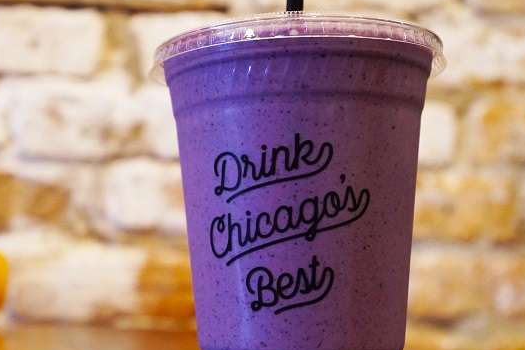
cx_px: 164
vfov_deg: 21.2
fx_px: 933
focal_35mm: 64
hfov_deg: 31.1
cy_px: 182
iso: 3200
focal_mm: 28
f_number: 4
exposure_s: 1/160
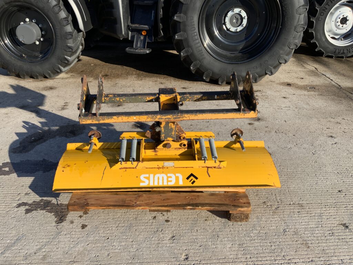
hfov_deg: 61.7
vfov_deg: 48.2
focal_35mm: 29
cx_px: 176
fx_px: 296
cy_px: 132
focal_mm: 3
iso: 16
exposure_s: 1/1121
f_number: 1.8
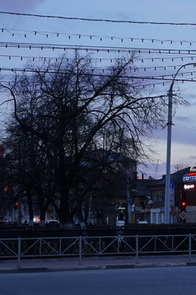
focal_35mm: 96
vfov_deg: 21.1
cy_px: 96
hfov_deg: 14.0
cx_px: 208
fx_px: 785
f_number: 6.3
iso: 800
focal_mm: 27
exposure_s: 1/200
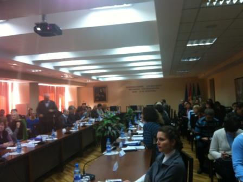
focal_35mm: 35
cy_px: 91
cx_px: 122
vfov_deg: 40.6
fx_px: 245
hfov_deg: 52.7
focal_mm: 3.85
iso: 80
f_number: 2.8
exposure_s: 1/15
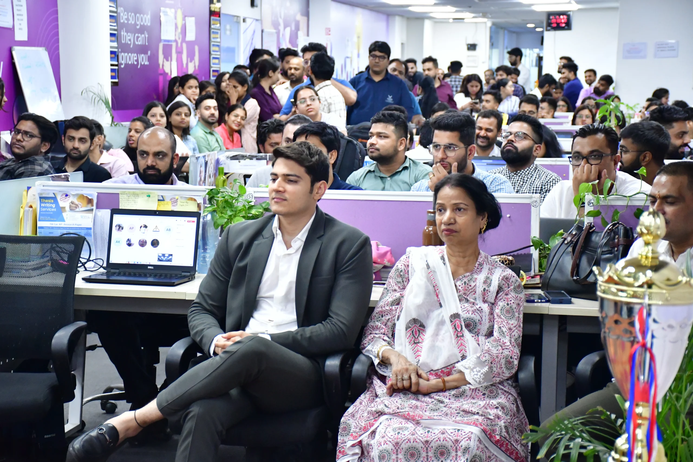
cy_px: 231
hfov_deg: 26.0
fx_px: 1501
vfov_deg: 17.5
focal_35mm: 78
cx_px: 346
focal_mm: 52
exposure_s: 1/125
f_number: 4.8
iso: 4000
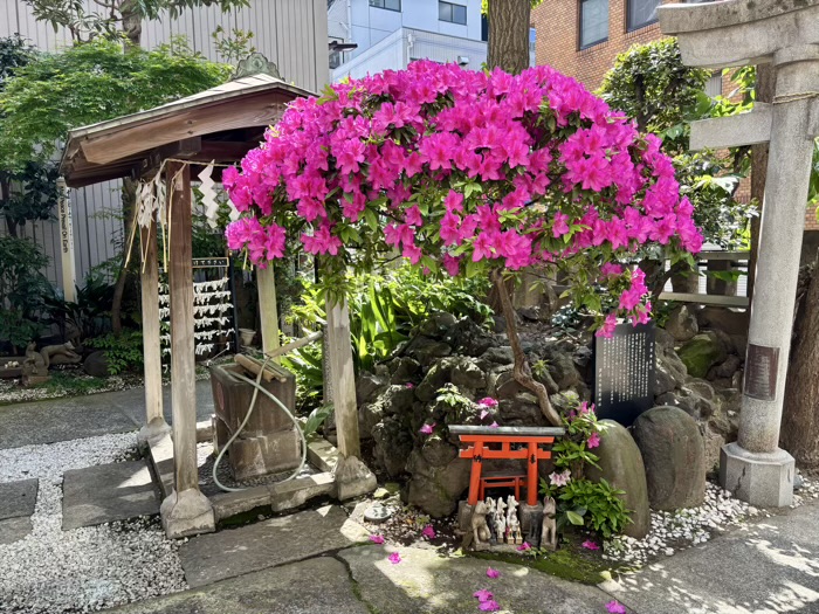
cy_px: 307
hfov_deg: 67.3
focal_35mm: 26
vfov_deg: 53.1
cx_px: 410
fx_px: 615
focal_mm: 5.96
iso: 40
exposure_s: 1/220
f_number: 1.6
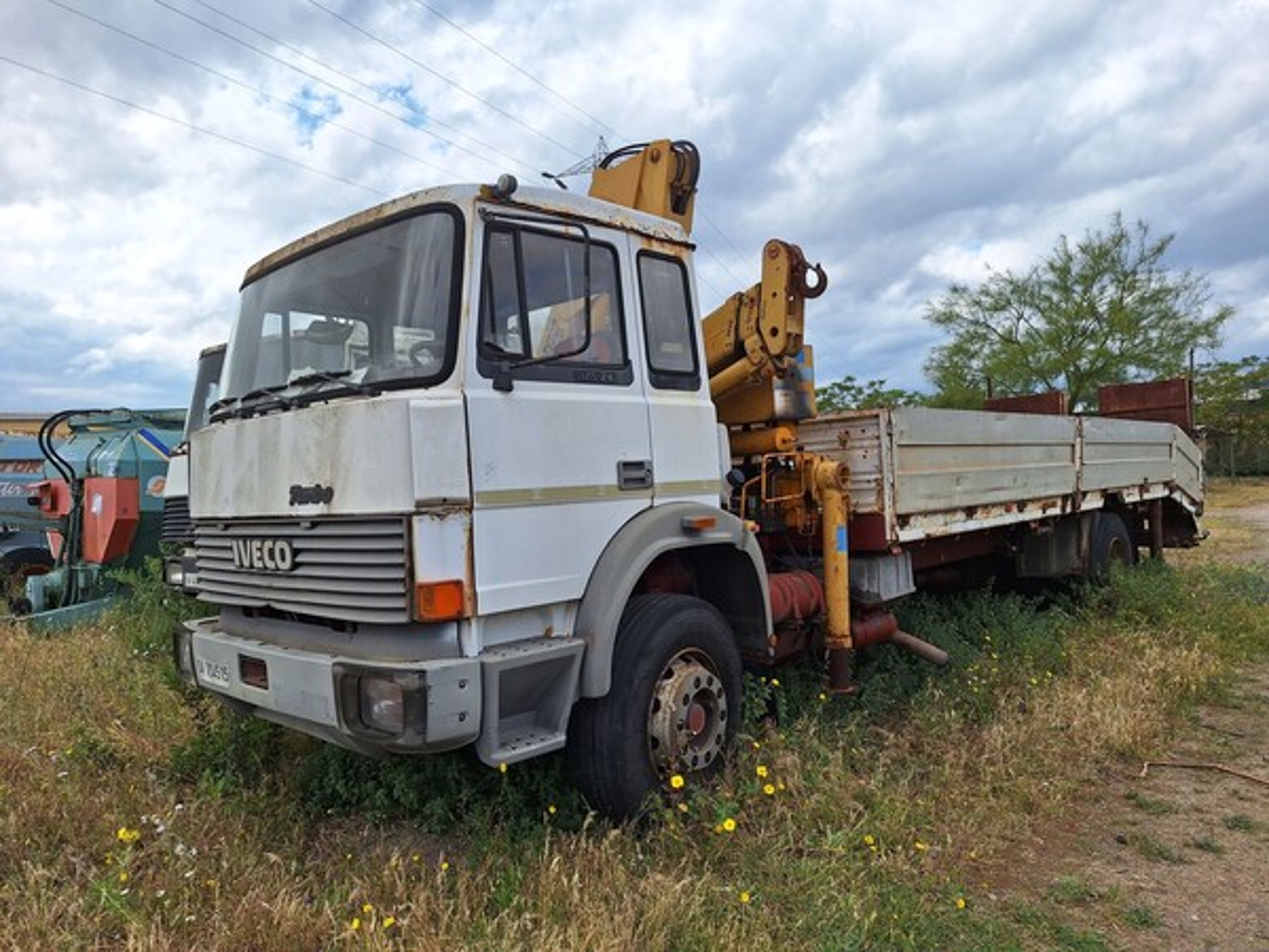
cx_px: 634
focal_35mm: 23
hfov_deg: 73.9
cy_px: 476
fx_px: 843
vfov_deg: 58.9
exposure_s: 1/3876
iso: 40
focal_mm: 5.54
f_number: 1.8
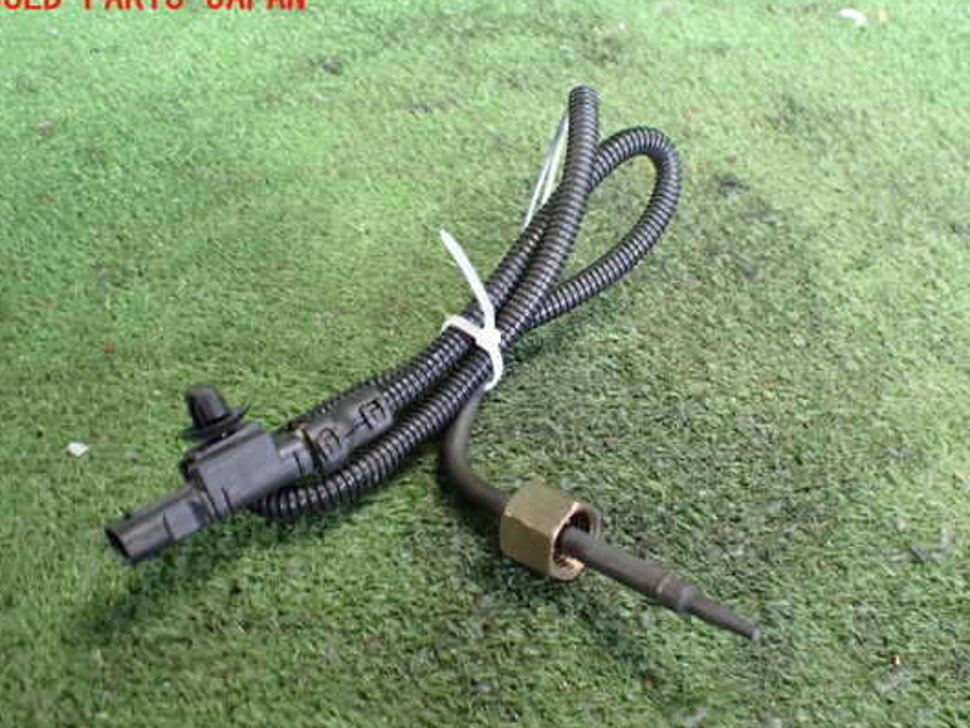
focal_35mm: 34
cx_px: 523
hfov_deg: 53.9
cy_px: 387
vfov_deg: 41.8
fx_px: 953
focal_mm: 5.4
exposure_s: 1/40
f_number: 2.3
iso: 800
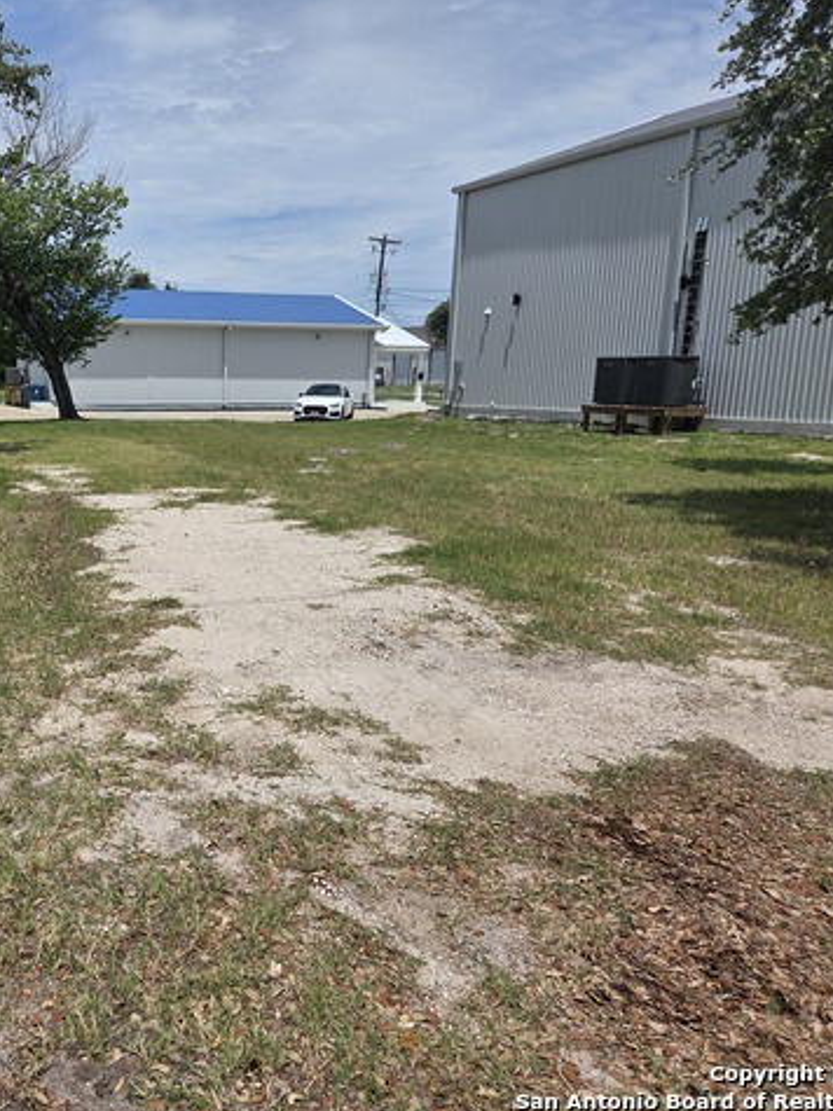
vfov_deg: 58.4
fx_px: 995
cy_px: 554
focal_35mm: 31
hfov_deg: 43.0
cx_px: 147
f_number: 1.8
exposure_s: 1/7891
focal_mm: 5.4
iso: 64
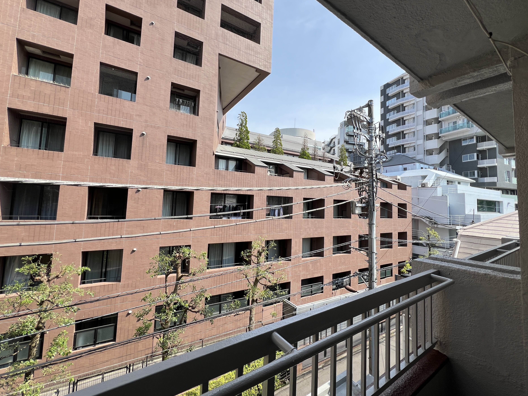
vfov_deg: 85.6
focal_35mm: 14
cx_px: 269
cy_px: 187
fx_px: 214
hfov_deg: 102.1
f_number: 1.8
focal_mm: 1.57
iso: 32
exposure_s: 1/645
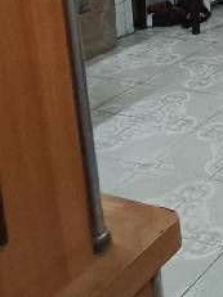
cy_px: -80
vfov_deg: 24.3
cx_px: 412
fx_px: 610
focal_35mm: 71
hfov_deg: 16.8
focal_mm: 1.68
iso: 500
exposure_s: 1/30
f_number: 2.2
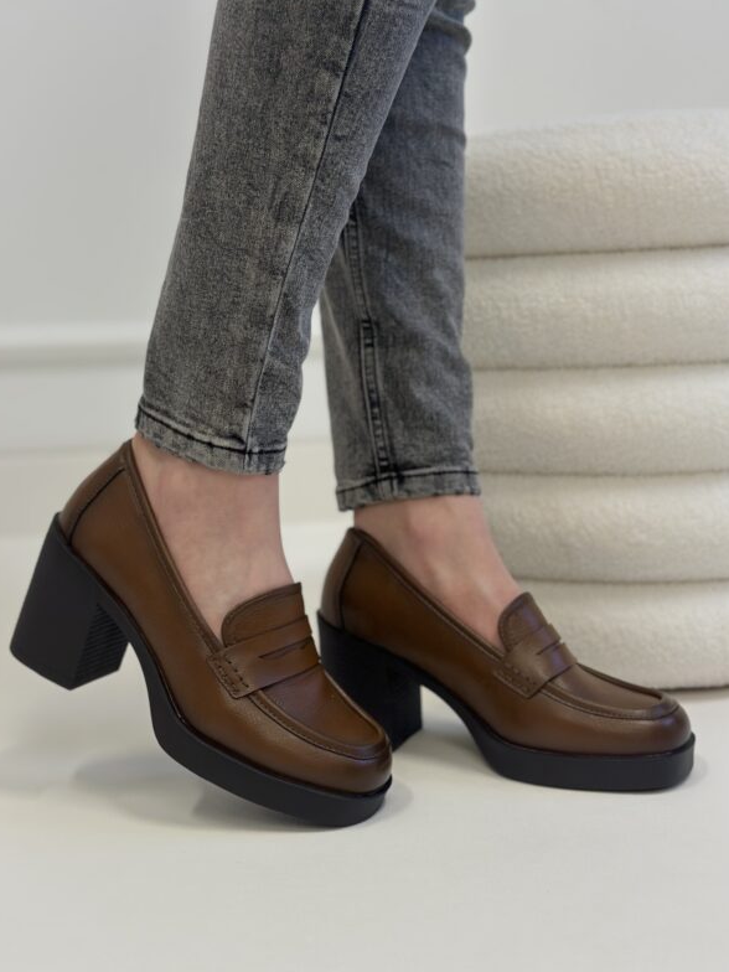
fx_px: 1376
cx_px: 360
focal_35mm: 49
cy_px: 486
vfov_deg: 38.9
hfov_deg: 29.7
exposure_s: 1/100
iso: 160
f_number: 1.78
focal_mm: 6.86
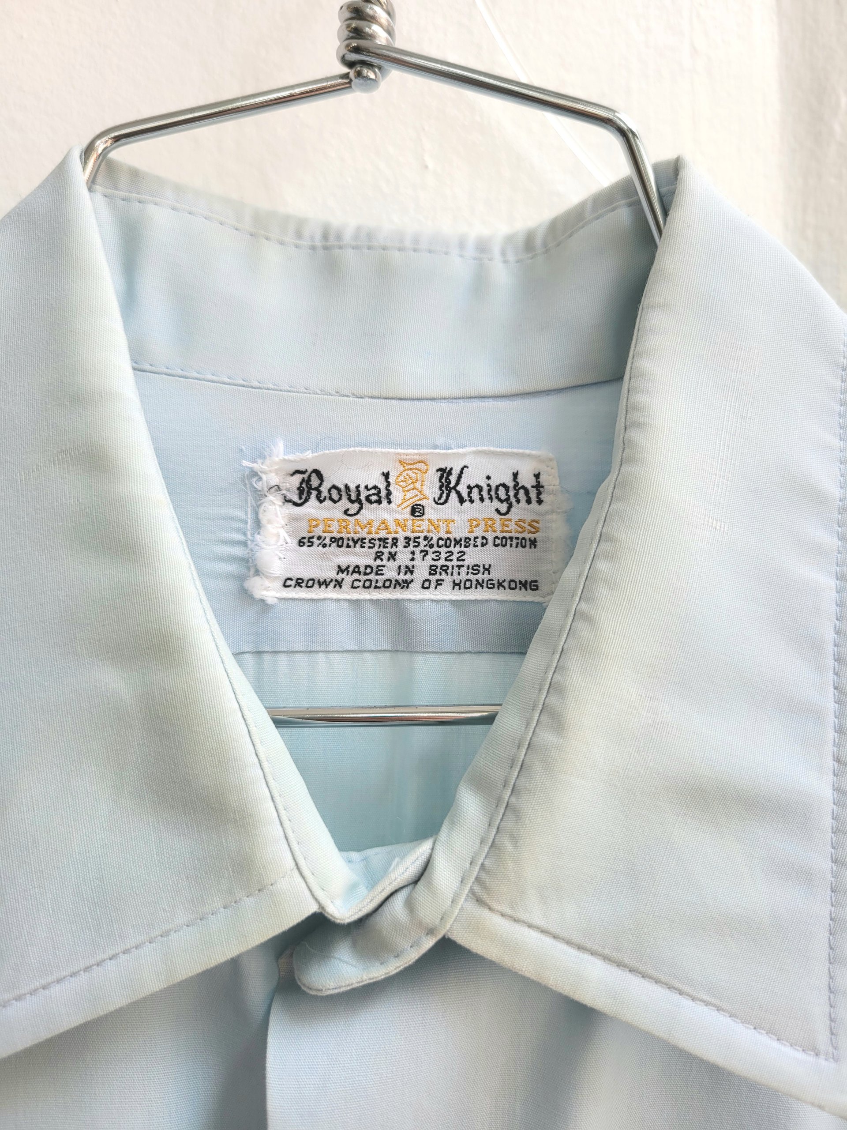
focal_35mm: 26
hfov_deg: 53.1
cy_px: 565
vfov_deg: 67.3
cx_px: 424
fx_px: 848
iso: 40
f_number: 1.8
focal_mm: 5.4
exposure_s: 1/120
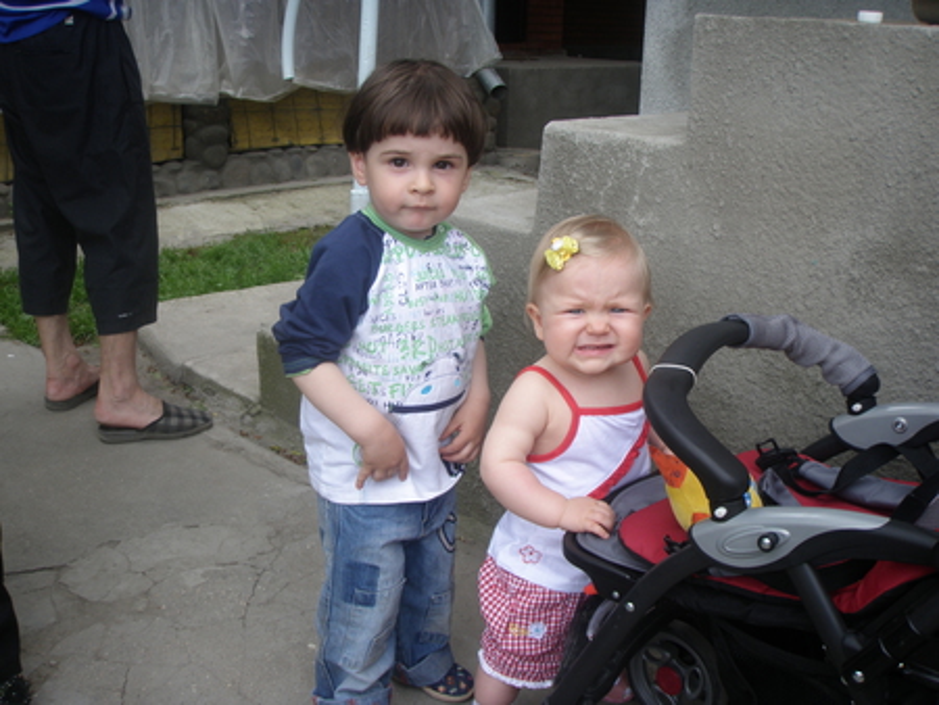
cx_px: 470
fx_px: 1031
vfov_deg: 37.8
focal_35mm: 38
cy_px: 352
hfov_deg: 49.0
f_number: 3.5
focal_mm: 6.7
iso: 50
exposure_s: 1/80
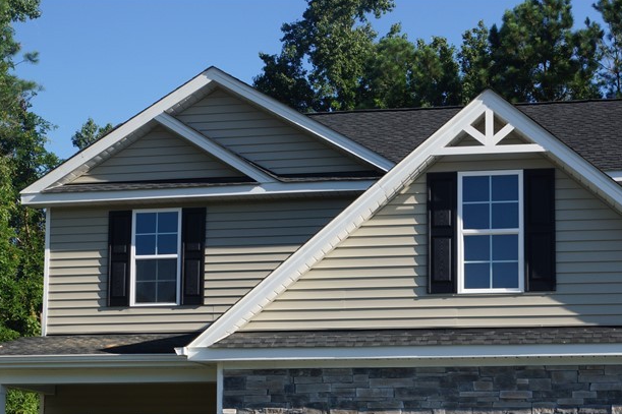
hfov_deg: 31.4
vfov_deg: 20.8
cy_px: 363
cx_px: 354
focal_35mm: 64
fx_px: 1105
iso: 100
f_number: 13
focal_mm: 24
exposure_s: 1/125
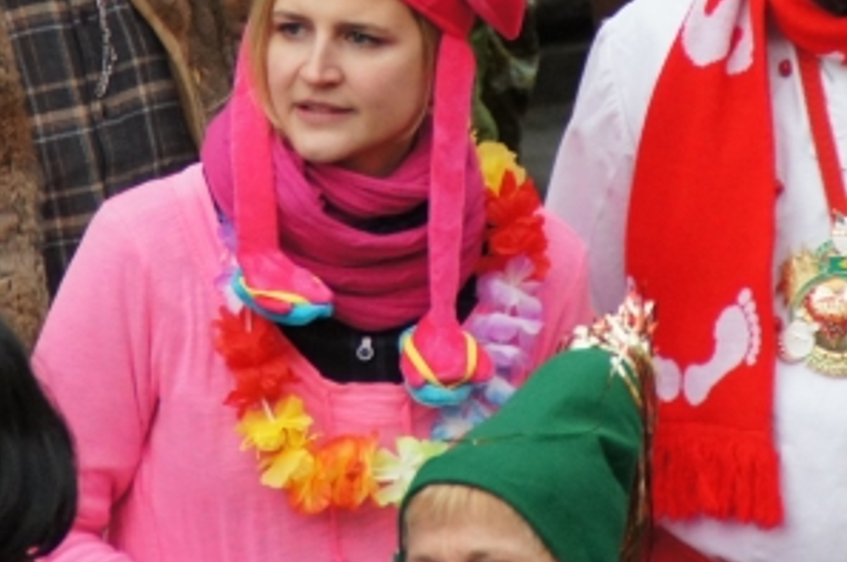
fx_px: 21375
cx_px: 493
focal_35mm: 910
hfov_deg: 2.3
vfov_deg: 1.5
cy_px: -77
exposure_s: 1/200
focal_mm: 200
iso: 1600
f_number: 6.3
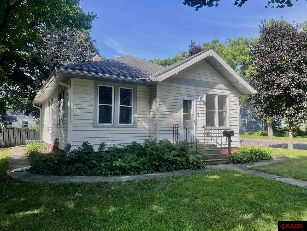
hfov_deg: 67.3
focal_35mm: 26
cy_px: 116
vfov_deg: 53.1
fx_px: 231
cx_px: 154
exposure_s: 1/1449
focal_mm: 5.7
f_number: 1.5
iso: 50
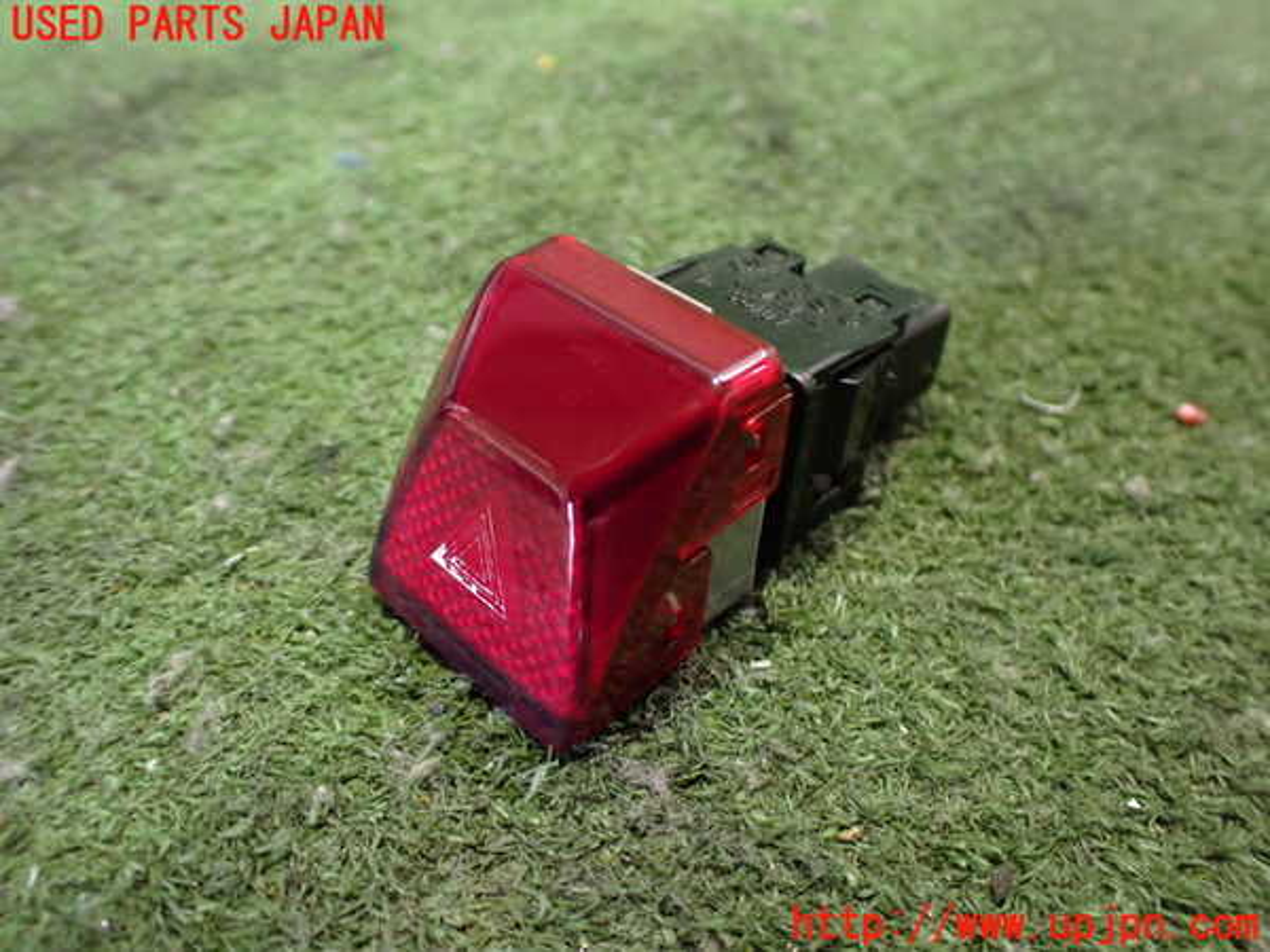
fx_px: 1101
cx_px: 635
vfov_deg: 46.8
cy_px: 476
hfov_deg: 60.0
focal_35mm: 30
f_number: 2.3
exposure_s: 1/30
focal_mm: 5.4
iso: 1000
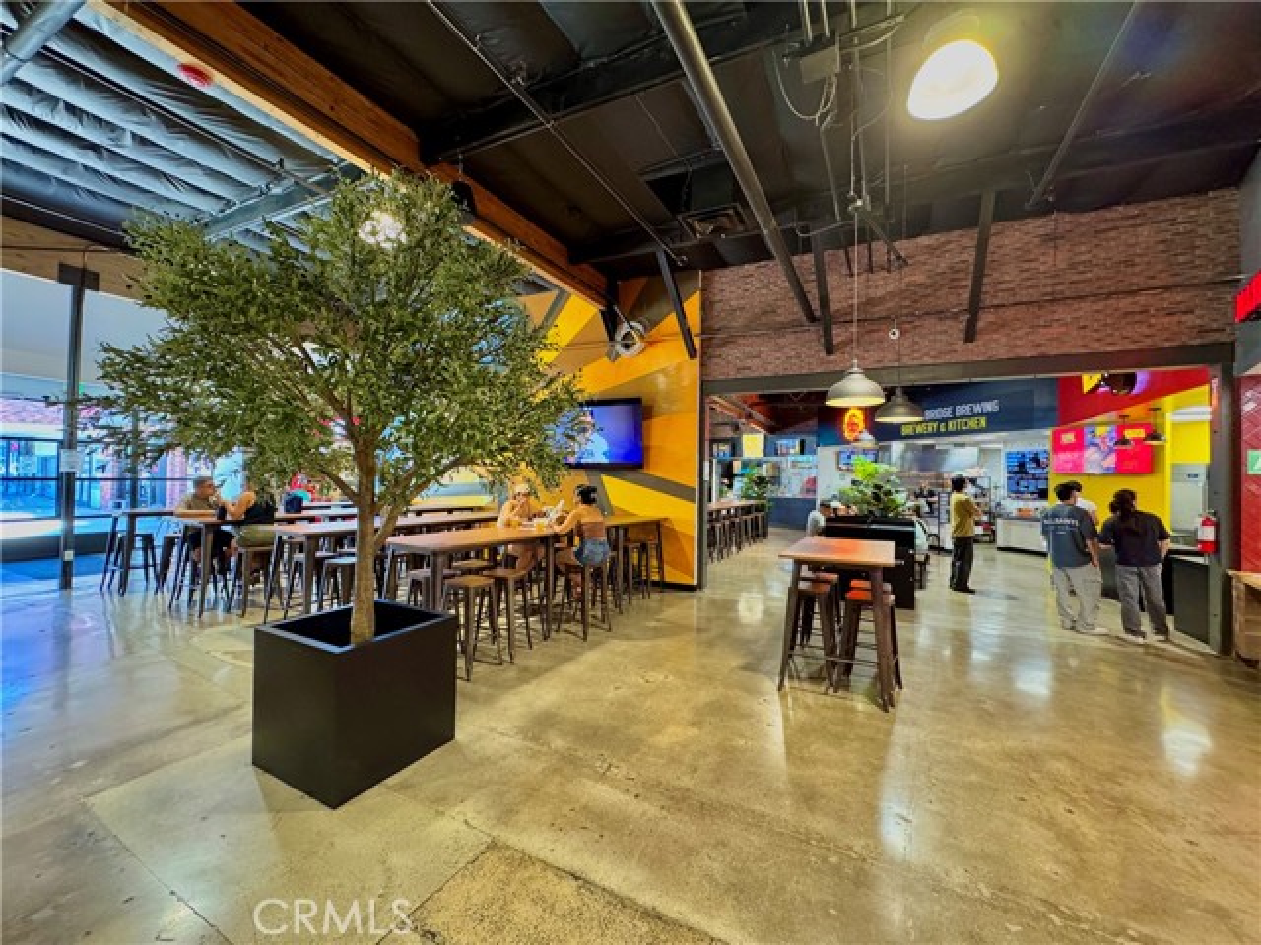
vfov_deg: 85.7
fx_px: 510
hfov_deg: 102.1
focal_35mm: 14
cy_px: 472
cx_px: 630
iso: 320
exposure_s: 1/52
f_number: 2.2
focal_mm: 2.22
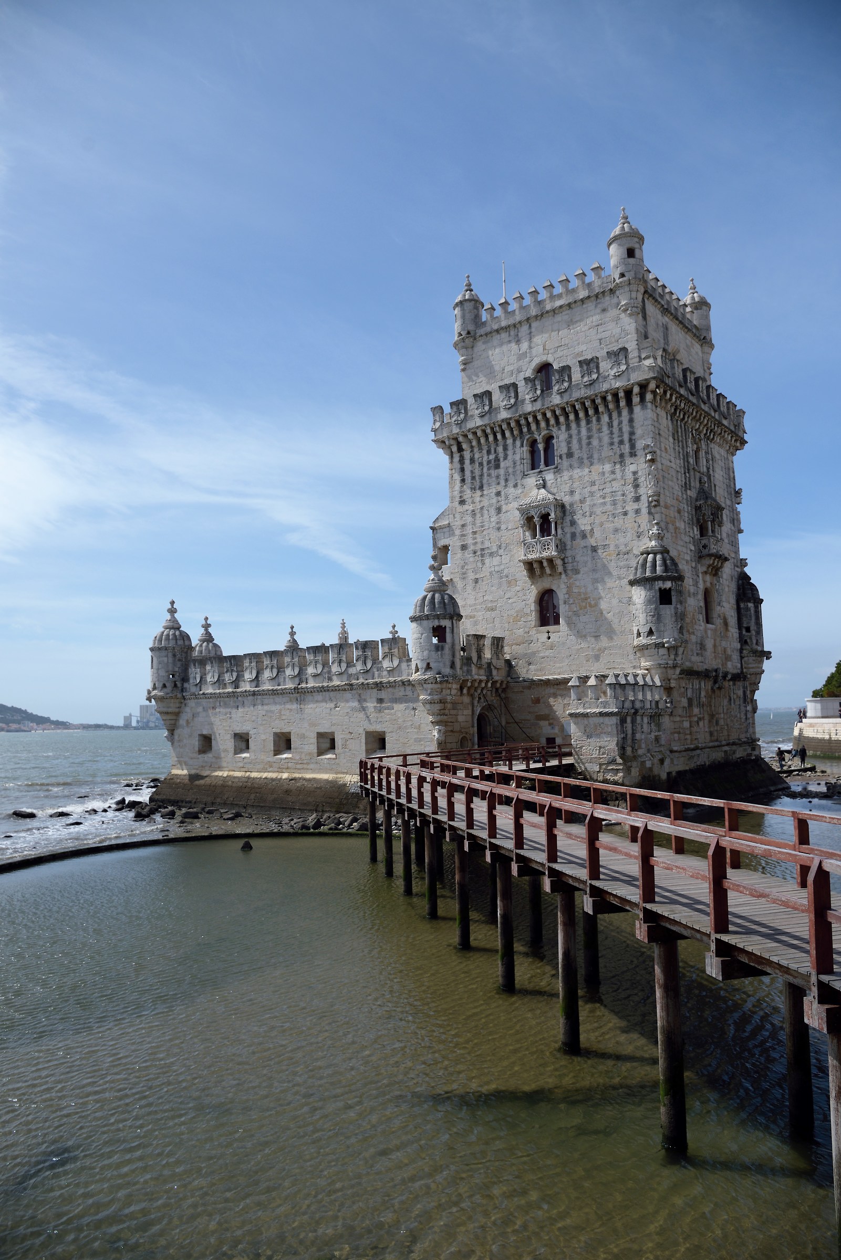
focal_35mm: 24
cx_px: 420
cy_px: 630
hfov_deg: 53.2
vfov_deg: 73.7
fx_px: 841
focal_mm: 24
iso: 100
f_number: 5
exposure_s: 1/1250
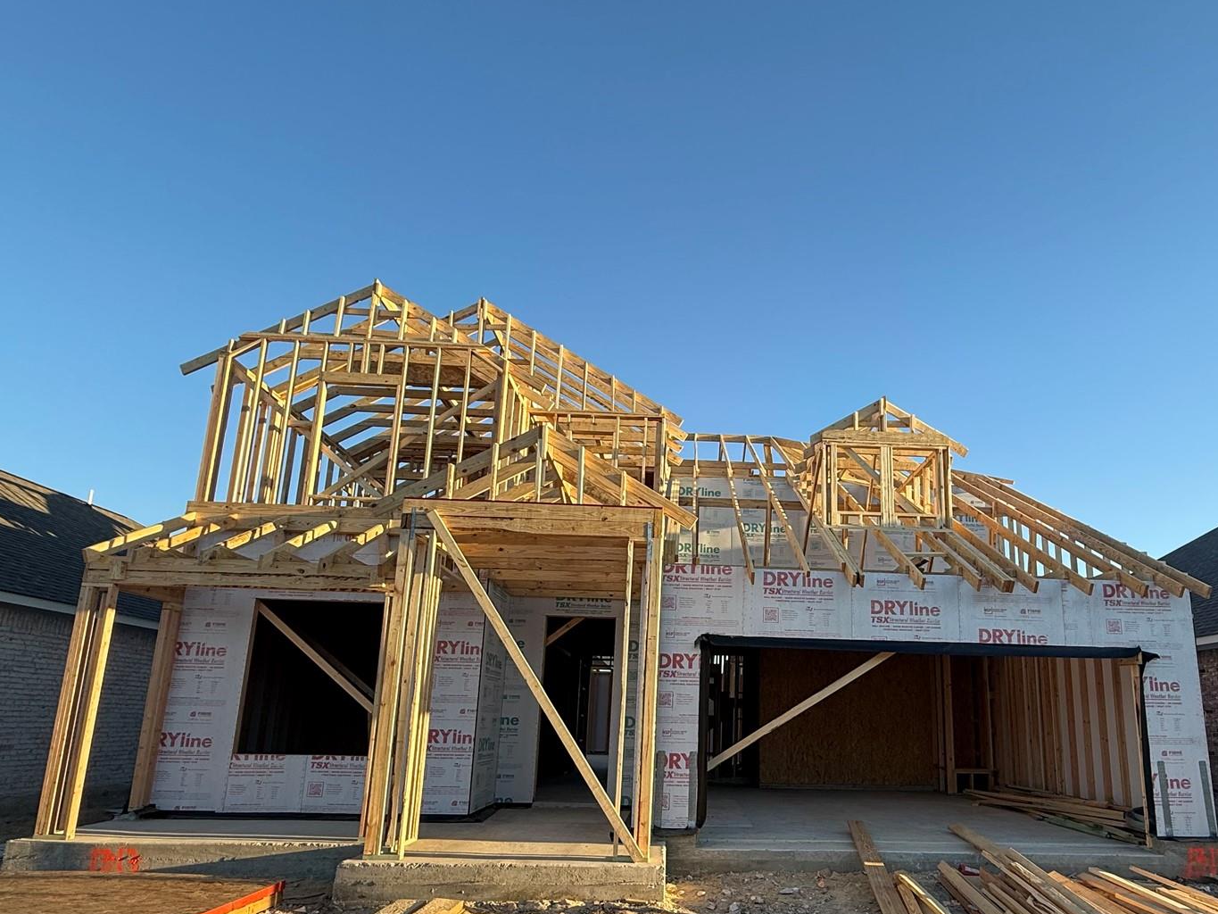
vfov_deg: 62.5
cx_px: 728
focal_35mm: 21
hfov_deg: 78.1
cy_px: 577
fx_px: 739
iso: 50
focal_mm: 2.22
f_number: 2.2
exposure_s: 1/518
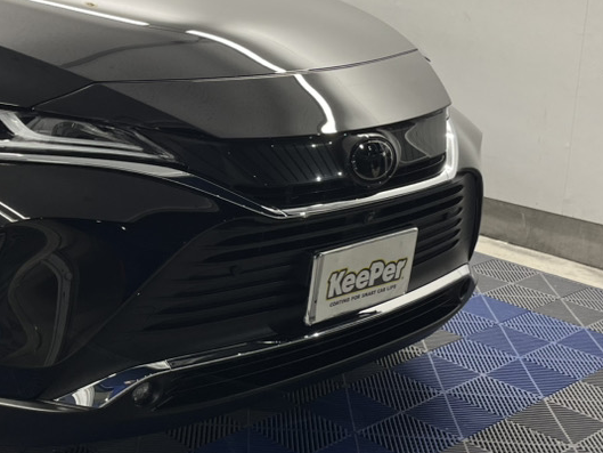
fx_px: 1028
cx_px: 171
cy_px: 189
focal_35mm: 59
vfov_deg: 24.8
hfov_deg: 32.2
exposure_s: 1/120
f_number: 1.6
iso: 125
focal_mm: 5.1
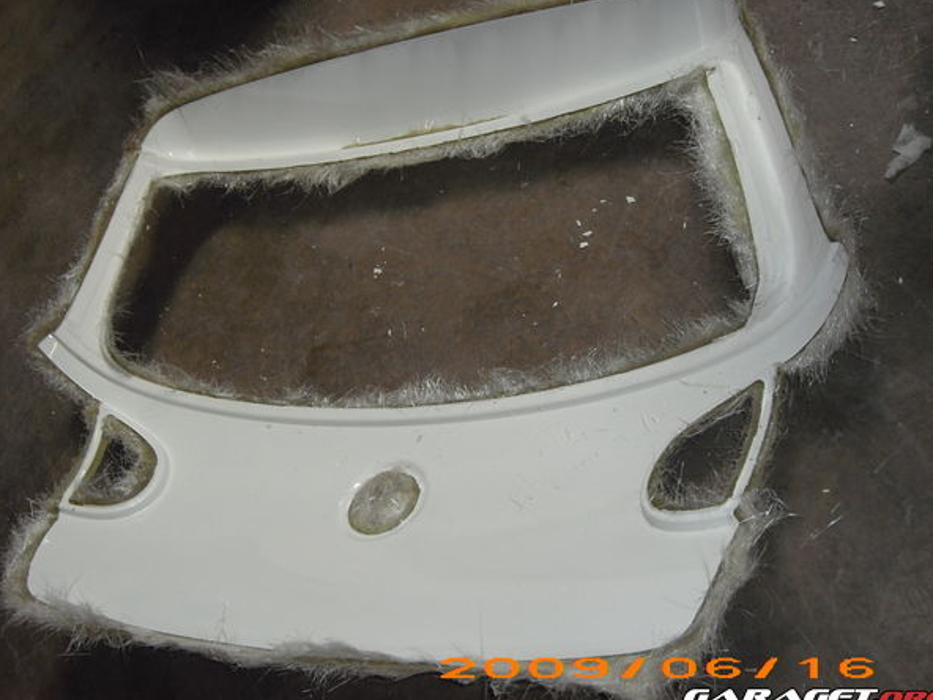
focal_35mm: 40
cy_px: 334
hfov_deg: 46.8
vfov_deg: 36.0
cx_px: 449
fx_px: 1078
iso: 100
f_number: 2.7
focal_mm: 6.2
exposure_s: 1/60
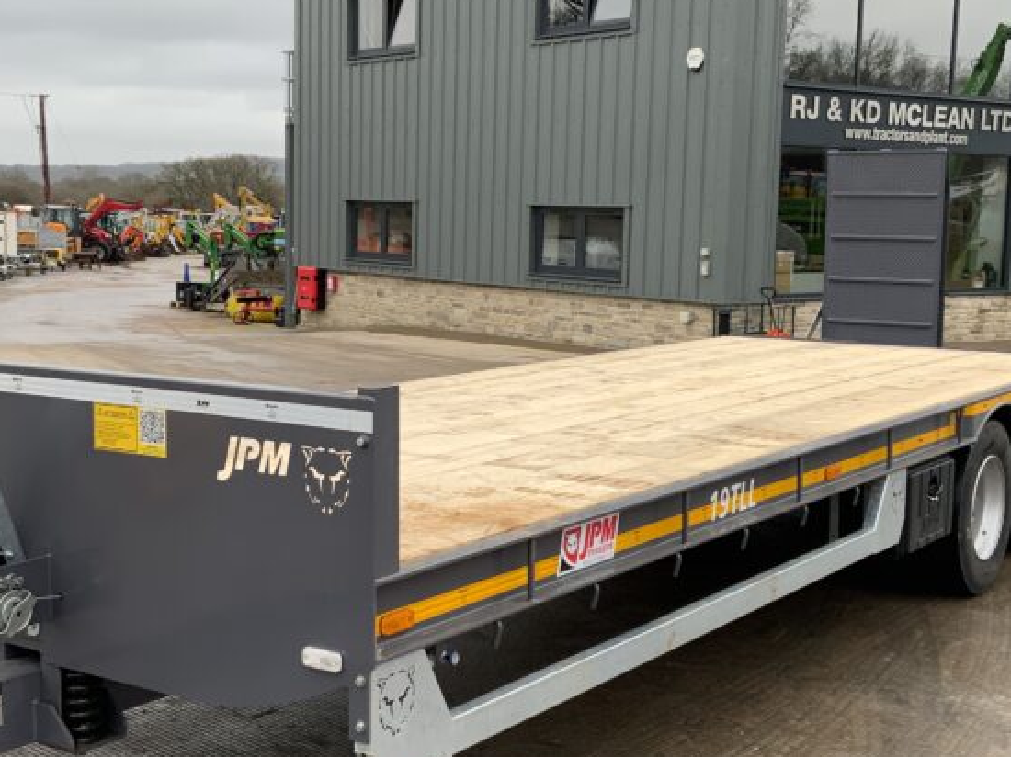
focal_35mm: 54
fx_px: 1576
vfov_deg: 27.0
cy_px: 399
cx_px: 467
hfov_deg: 35.5
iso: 16
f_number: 1.8
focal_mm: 3
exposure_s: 1/127
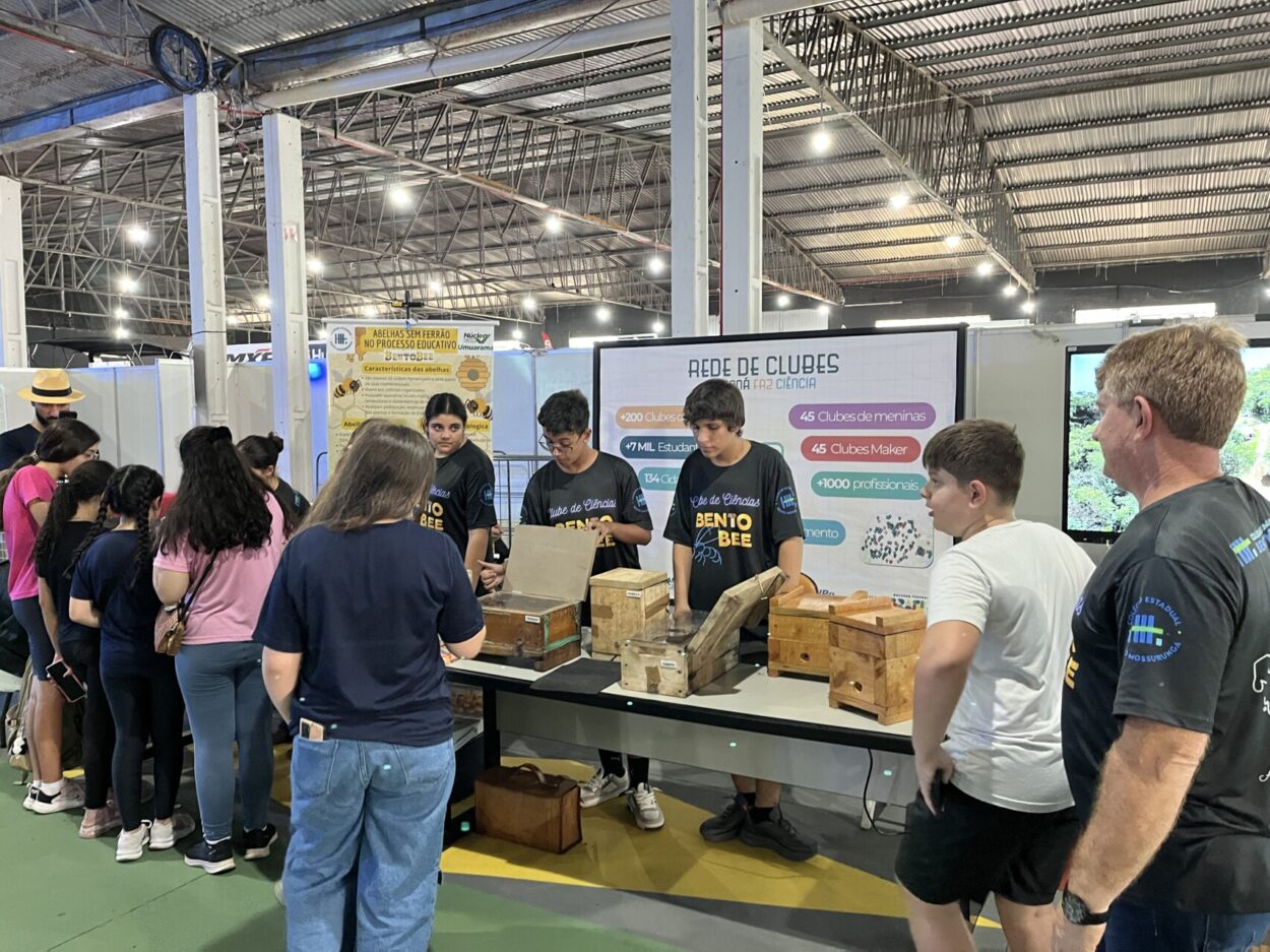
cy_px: 476
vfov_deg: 53.0
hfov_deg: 67.3
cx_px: 635
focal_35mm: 26
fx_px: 954
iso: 400
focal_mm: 5.1
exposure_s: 1/40
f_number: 1.6
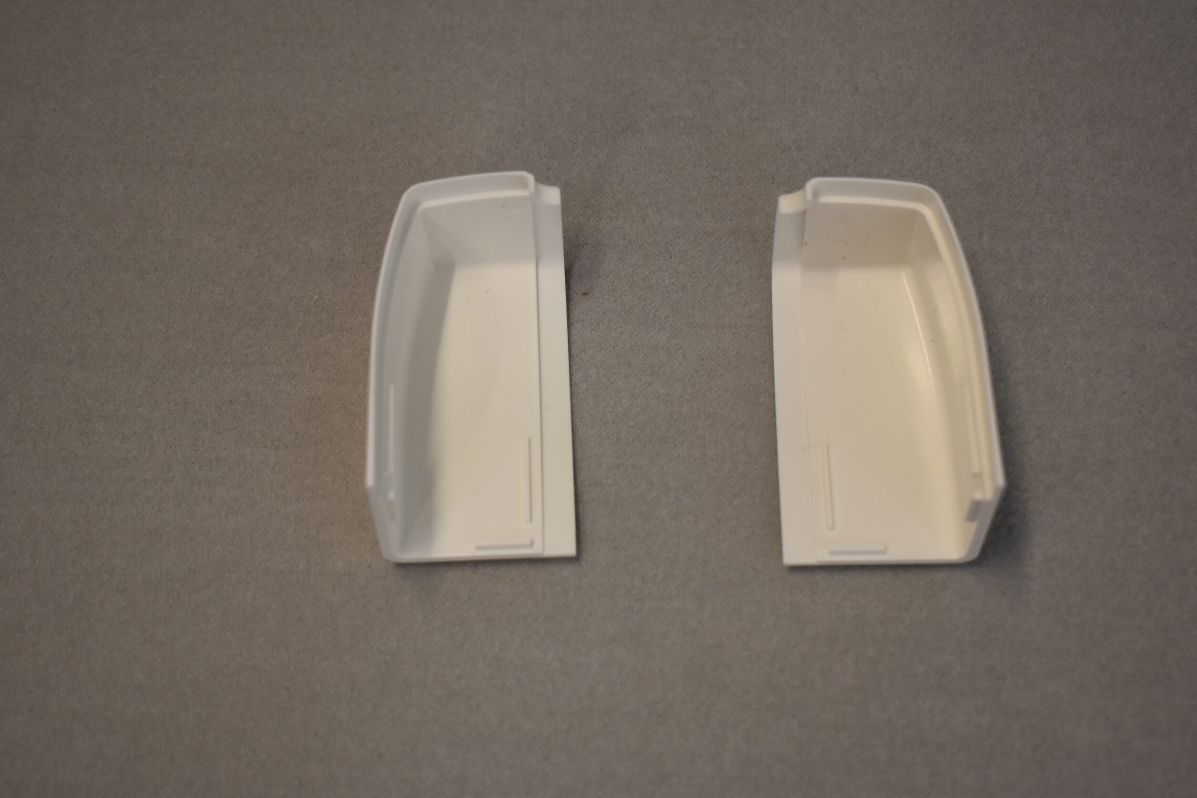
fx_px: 2028
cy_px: 405
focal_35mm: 61
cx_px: 602
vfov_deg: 22.3
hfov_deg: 32.9
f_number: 4.8
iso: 800
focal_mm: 40
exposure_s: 1/200
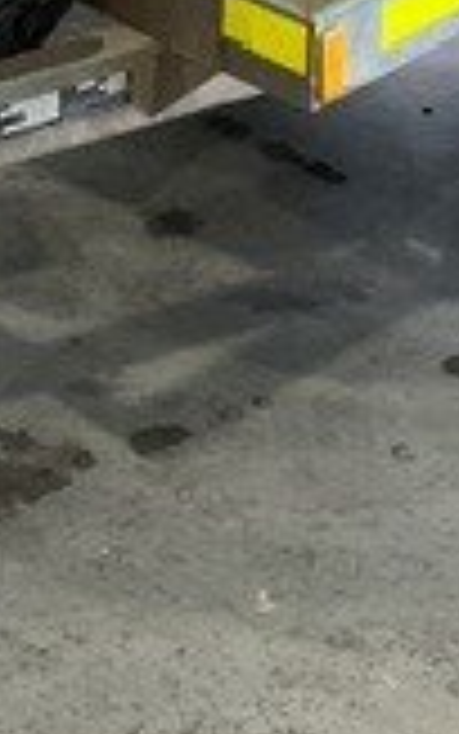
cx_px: -14
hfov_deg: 10.7
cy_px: -135
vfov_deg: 16.6
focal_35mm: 121
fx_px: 2420
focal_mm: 3
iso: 160
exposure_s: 1/50
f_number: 1.8
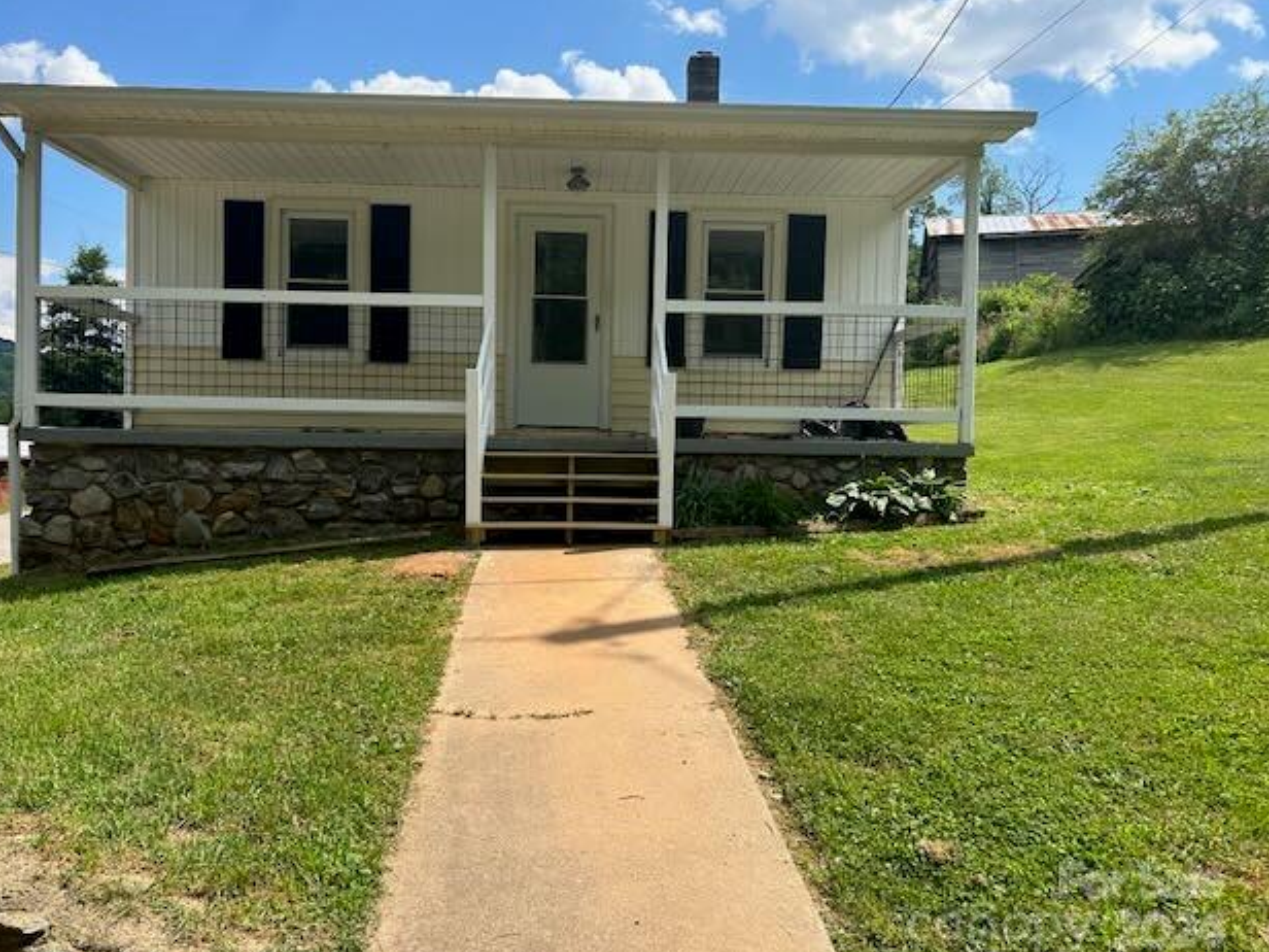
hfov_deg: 65.3
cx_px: 612
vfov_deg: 51.3
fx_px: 990
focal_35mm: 27
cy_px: 488
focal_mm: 5.7
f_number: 1.5
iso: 50
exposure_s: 1/3257
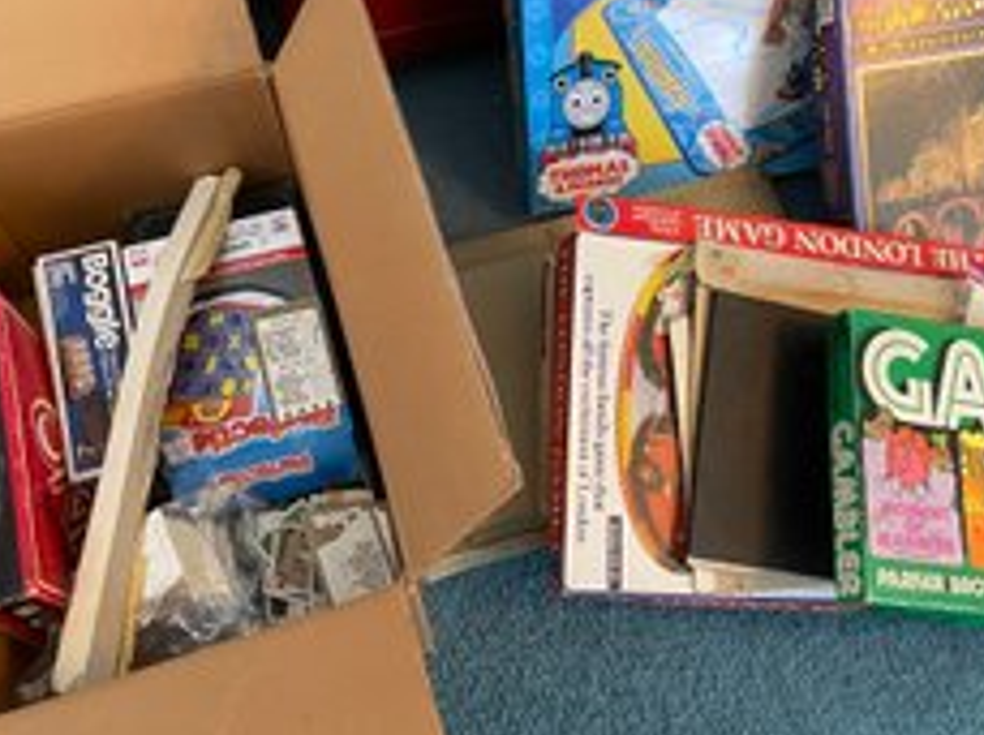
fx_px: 1107
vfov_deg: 36.7
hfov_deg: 47.9
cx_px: 539
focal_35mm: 39
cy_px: 372
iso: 250
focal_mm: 4.2
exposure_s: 1/60
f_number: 1.6
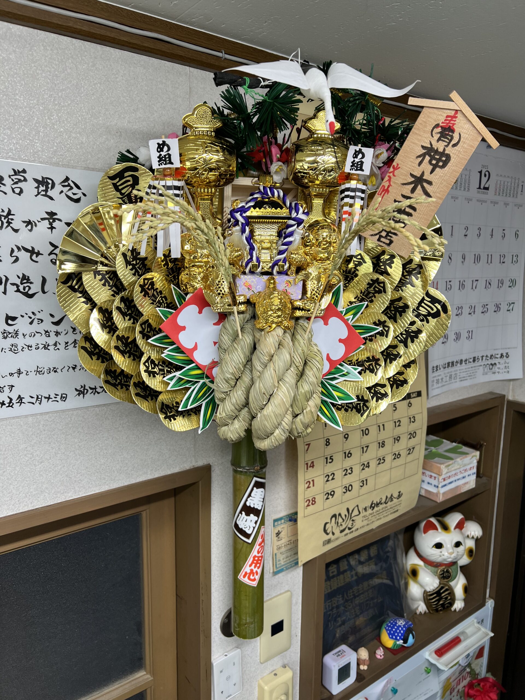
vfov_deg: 67.3
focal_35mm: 26
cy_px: 350
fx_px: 526
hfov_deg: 53.1
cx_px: 262
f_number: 1.5
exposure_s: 1/100
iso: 40
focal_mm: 5.7
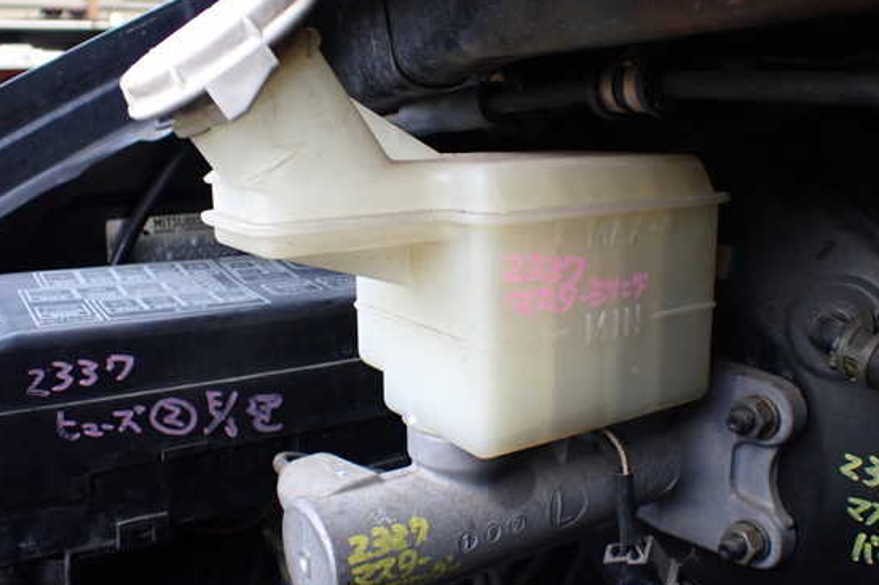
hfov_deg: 55.8
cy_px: 287
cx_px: 431
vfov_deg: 38.9
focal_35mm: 34
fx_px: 830
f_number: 2.3
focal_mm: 5.4
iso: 320
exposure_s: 1/125
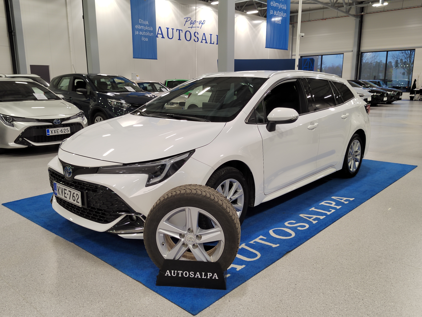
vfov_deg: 48.2
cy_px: 158
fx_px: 354
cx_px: 211
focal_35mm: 29
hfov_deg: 61.7
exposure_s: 1/100
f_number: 1.9
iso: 575
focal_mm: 5.52
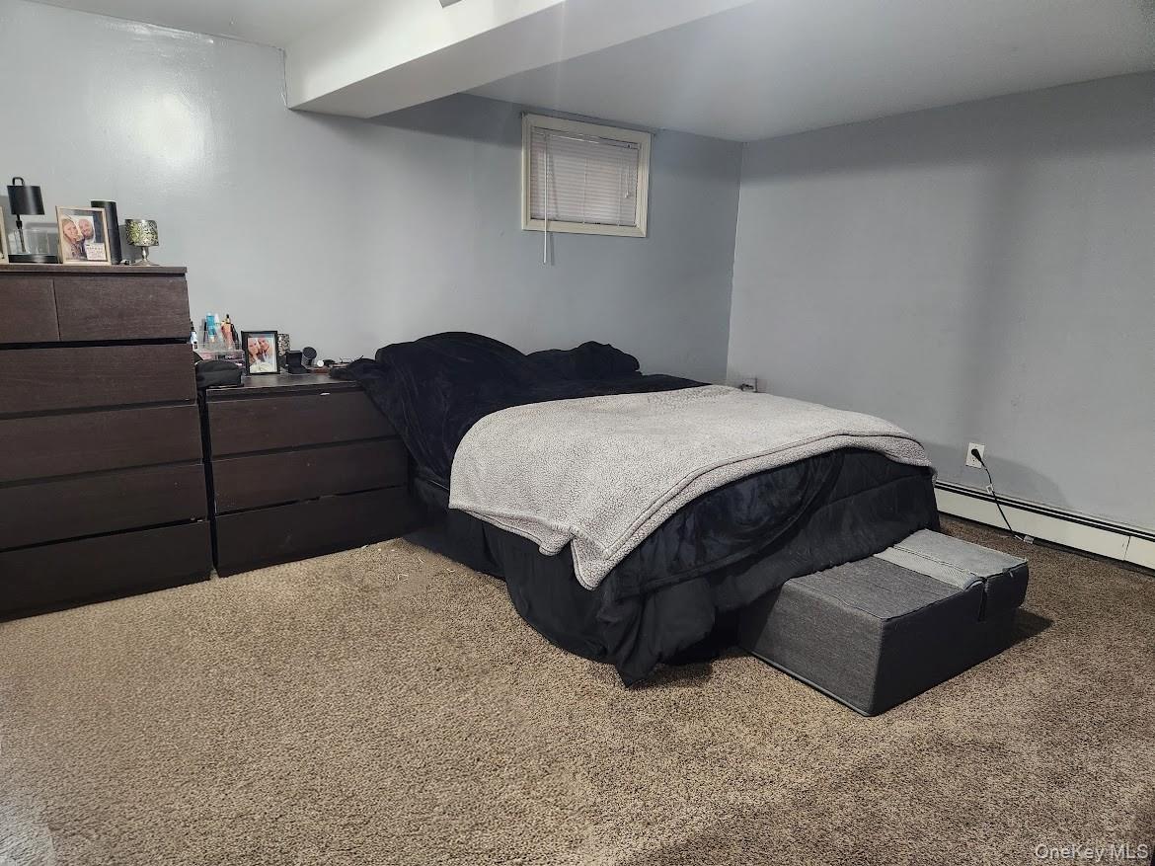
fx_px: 767
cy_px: 433
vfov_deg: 58.9
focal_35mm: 23
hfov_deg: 73.9
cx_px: 578
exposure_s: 1/60
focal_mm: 5.4
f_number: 1.8
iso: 640
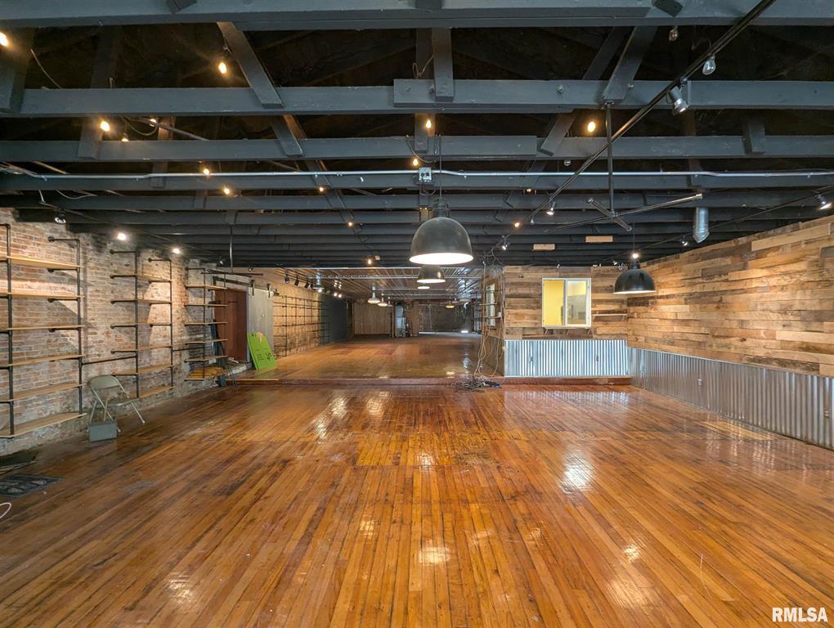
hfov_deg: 106.1
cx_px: 417
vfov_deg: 90.1
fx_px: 314
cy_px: 314
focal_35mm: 13
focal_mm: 1.95
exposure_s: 1/30
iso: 155
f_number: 2.2
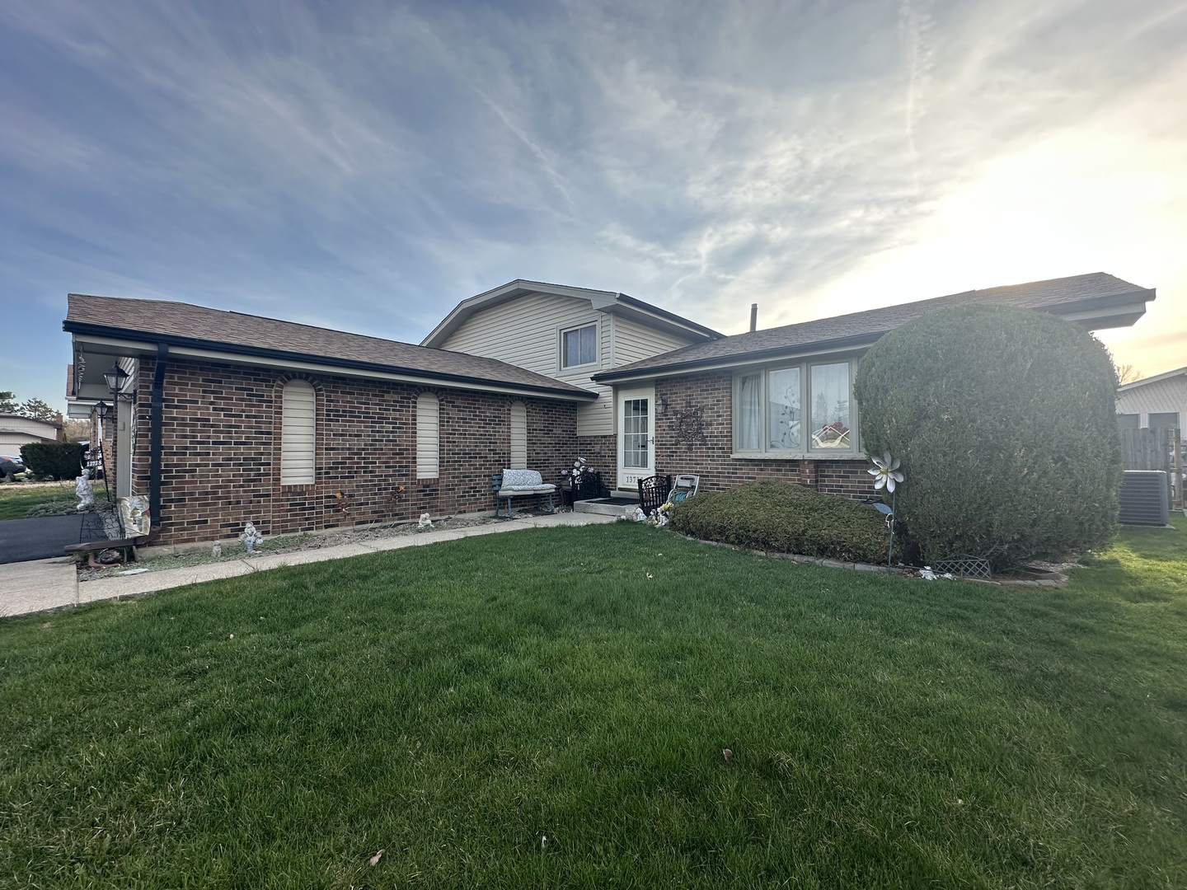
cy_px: 445
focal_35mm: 14
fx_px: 480
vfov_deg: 85.7
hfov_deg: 102.1
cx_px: 594
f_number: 2.2
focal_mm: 2.22
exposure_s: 1/548
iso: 40
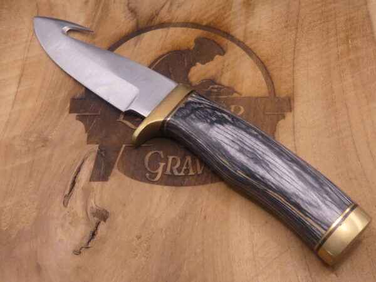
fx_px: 500
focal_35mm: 46
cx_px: 188
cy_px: 141
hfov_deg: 41.2
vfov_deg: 31.5
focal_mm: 8.2
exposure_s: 1/80
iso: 250
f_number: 3.8
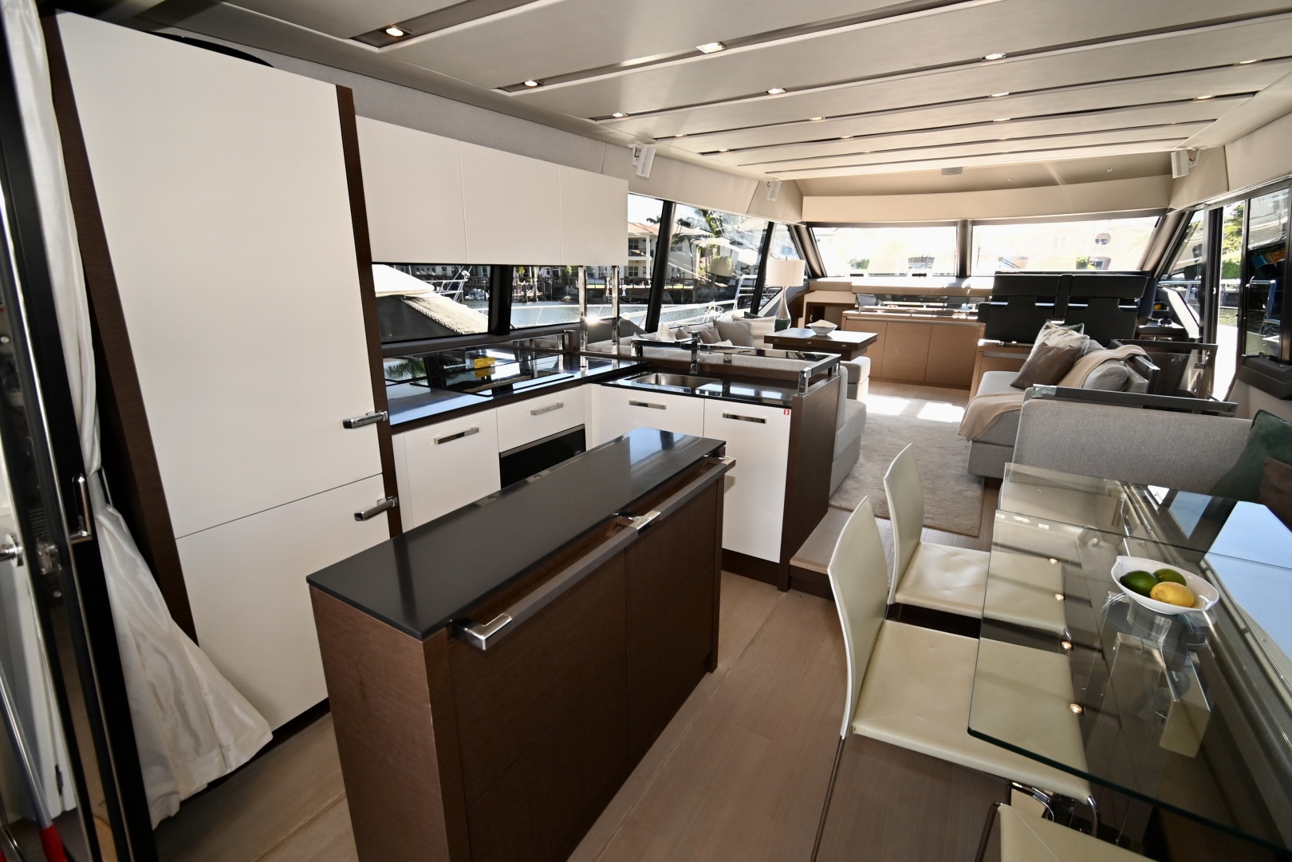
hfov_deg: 100.4
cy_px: 431
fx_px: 538
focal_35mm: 15
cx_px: 646
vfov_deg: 77.3
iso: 400
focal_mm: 10
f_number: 4.5
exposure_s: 1/200
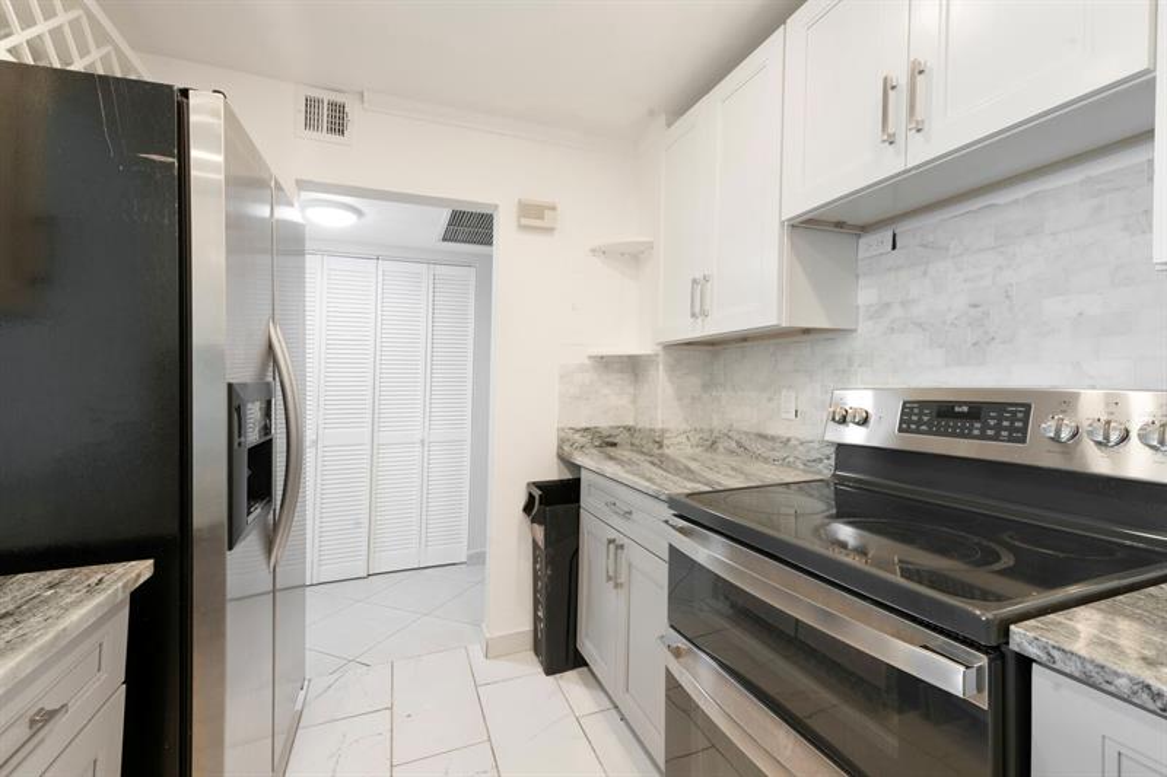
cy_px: 388
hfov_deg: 104.3
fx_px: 454
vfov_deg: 81.2
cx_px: 584
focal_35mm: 14
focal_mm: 14
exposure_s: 1/3
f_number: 11
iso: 200
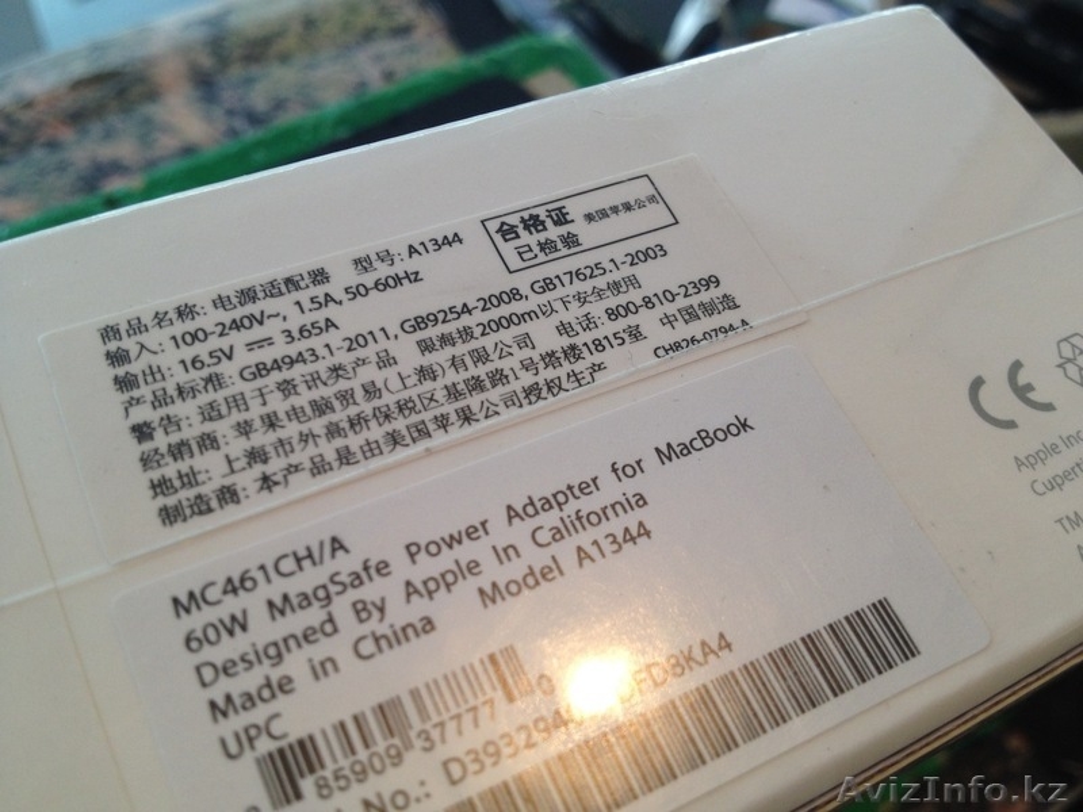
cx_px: 542
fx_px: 1095
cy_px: 406
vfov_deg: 40.7
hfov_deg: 52.6
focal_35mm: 35
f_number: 2.4
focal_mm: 4.28
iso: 50
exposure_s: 1/60
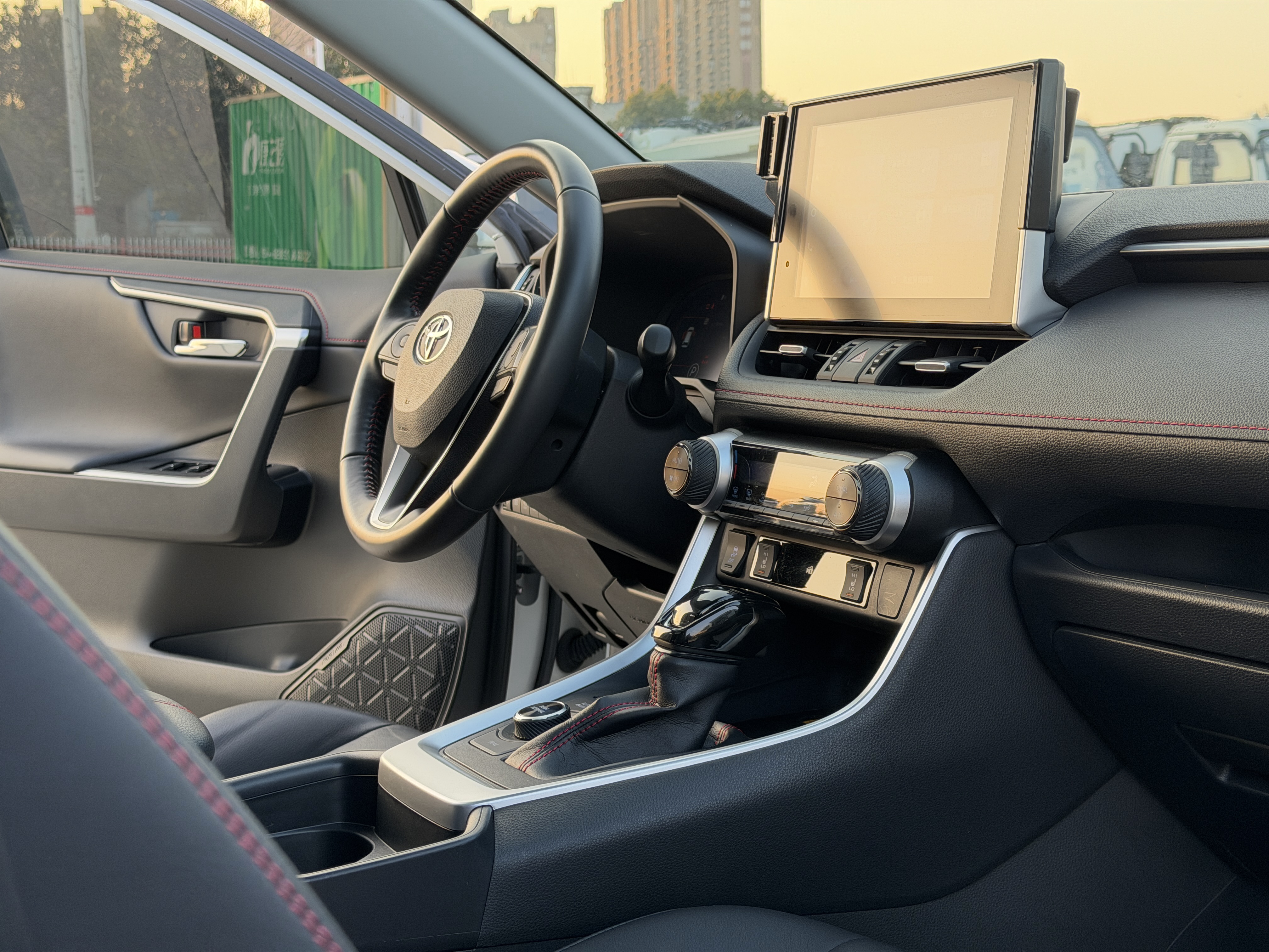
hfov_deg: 39.7
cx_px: 634
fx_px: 1760
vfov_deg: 30.3
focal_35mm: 48
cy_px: 476
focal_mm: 6.76
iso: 100
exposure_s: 1/197
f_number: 1.78
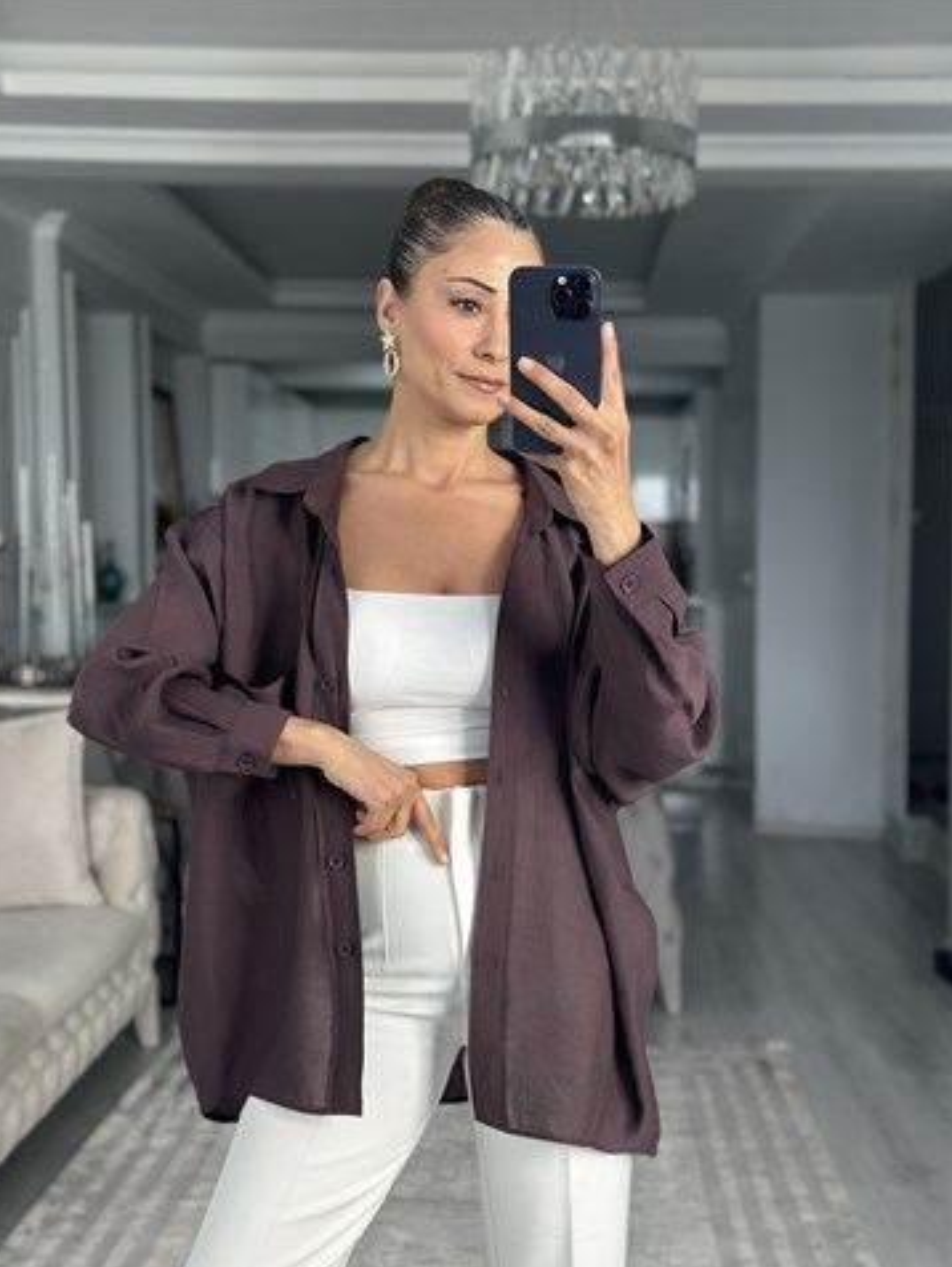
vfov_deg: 37.4
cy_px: 663
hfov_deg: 28.6
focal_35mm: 51
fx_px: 1867
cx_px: 484
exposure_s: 1/101
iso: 125
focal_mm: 6.86
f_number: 1.78
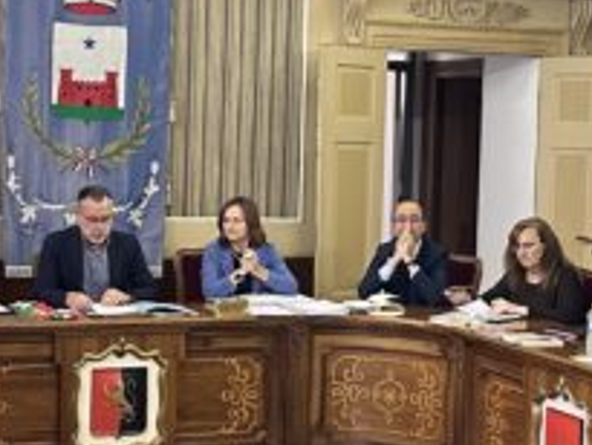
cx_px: 292
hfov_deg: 21.8
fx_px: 1540
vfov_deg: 16.4
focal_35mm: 90
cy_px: 194
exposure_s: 1/50
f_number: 1.78
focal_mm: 6.86
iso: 400
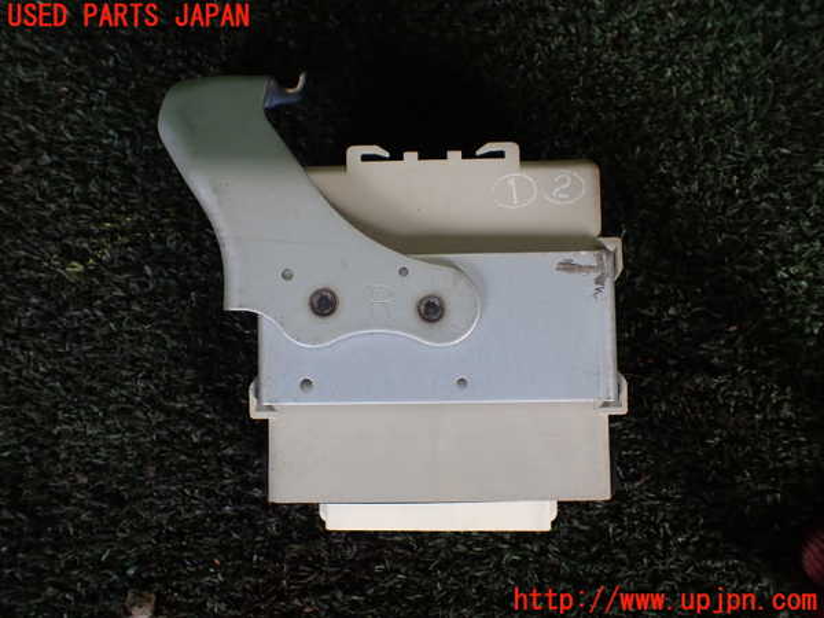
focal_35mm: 30
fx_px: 714
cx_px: 412
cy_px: 309
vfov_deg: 46.8
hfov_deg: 60.0
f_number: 2.3
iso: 200
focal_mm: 5.4
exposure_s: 1/125
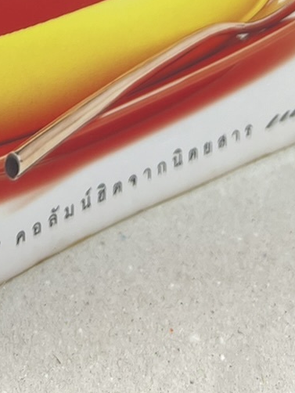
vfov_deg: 15.7
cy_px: -323
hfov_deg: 13.8
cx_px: 27
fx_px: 1203
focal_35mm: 106
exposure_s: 1/100
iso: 40
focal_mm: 5.7
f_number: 1.5
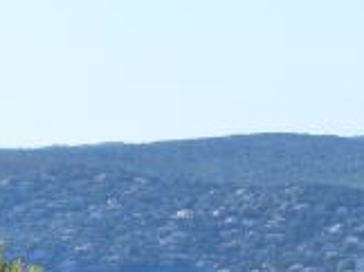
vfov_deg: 3.9
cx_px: 416
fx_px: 4021
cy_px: 307
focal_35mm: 383
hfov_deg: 5.2
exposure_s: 1/800
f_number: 4
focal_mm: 22.2
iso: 160
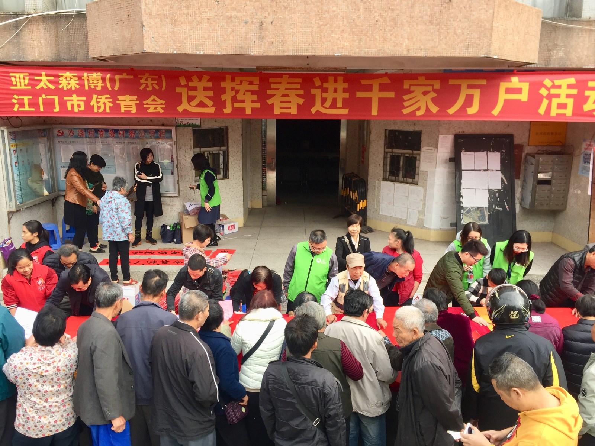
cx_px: 298
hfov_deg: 61.7
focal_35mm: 29
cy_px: 223
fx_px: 498
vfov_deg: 48.2
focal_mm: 4.15
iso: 32
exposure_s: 1/380
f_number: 2.2
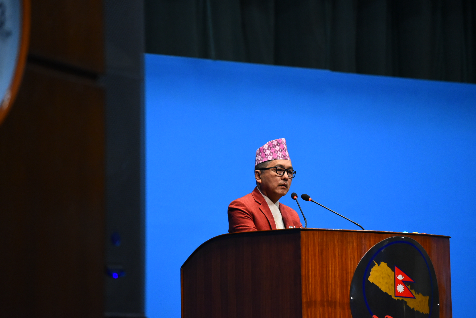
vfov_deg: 6.9
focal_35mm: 200
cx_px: 238
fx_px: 2644
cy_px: 159
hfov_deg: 10.3
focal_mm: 200
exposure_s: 1/320
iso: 5000
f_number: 4
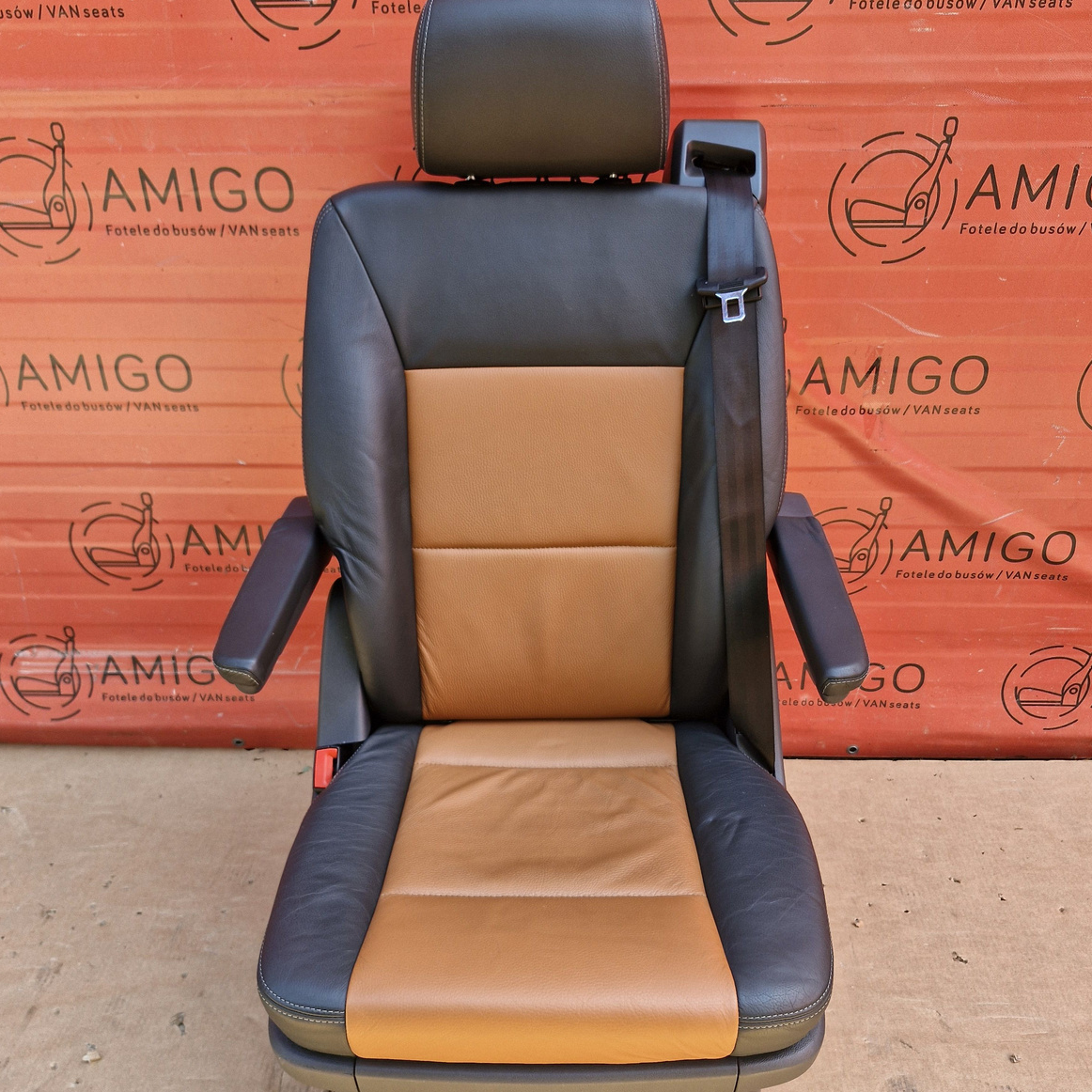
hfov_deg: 57.3
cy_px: 586
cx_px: 545
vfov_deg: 57.2
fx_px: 999
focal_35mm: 28
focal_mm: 5.54
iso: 50
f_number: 1.8
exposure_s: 1/180
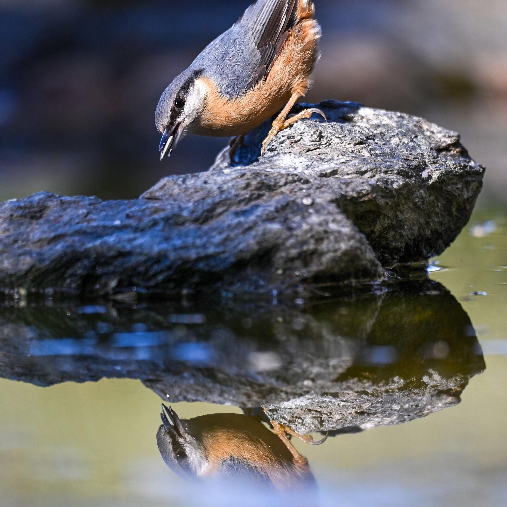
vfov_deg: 2.3
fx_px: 12693
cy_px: 267
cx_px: 254
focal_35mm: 766
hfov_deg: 2.3
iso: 800
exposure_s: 1/1000
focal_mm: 600
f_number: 6.3
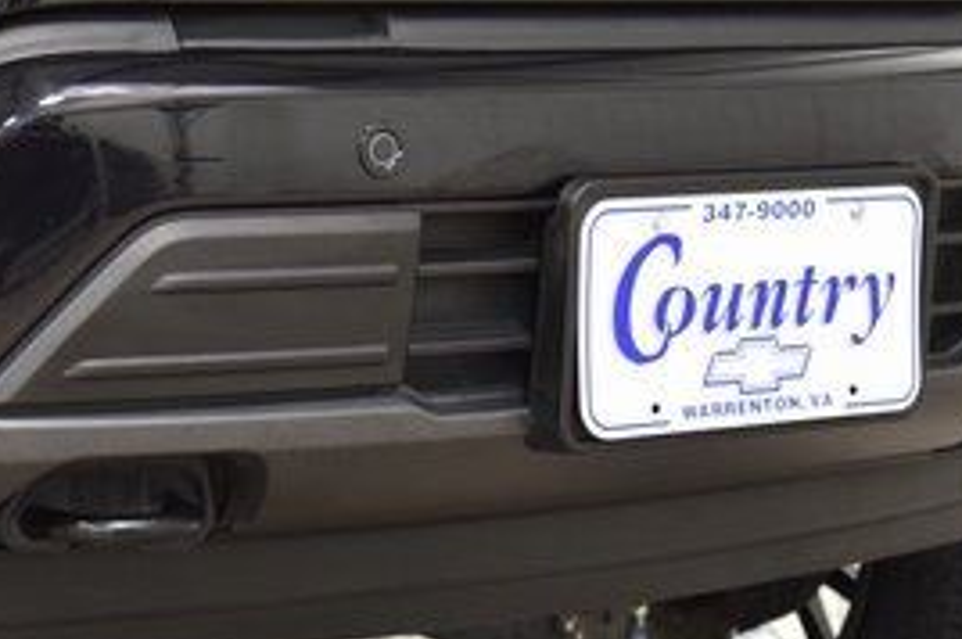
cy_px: 400
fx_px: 3256
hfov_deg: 16.7
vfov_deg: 11.2
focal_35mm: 122
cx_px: 208
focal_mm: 34
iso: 1600
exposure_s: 1/60
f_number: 3.5
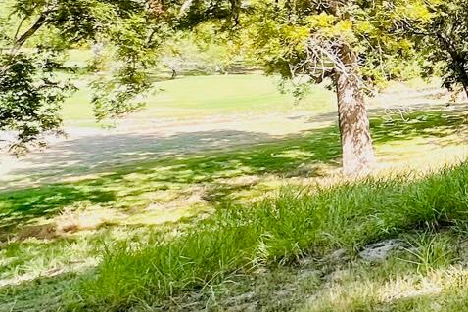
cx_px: 596
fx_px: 741
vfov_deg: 23.2
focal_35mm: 57
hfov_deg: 29.0
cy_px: 33
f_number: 1.8
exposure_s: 1/371
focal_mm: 1.57
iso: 32
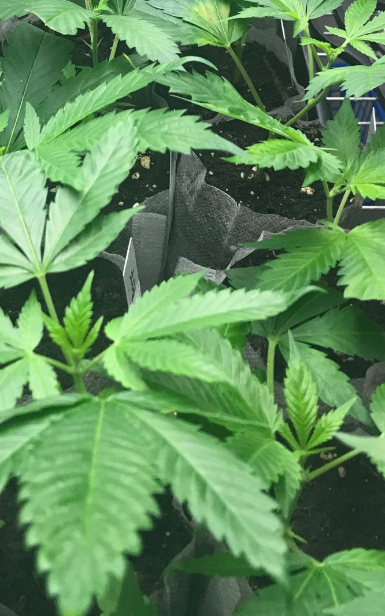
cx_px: 112
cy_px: 65
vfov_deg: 33.8
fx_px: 957
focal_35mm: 57
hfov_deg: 22.6
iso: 25
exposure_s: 1/30
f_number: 1.8
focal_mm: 3.99
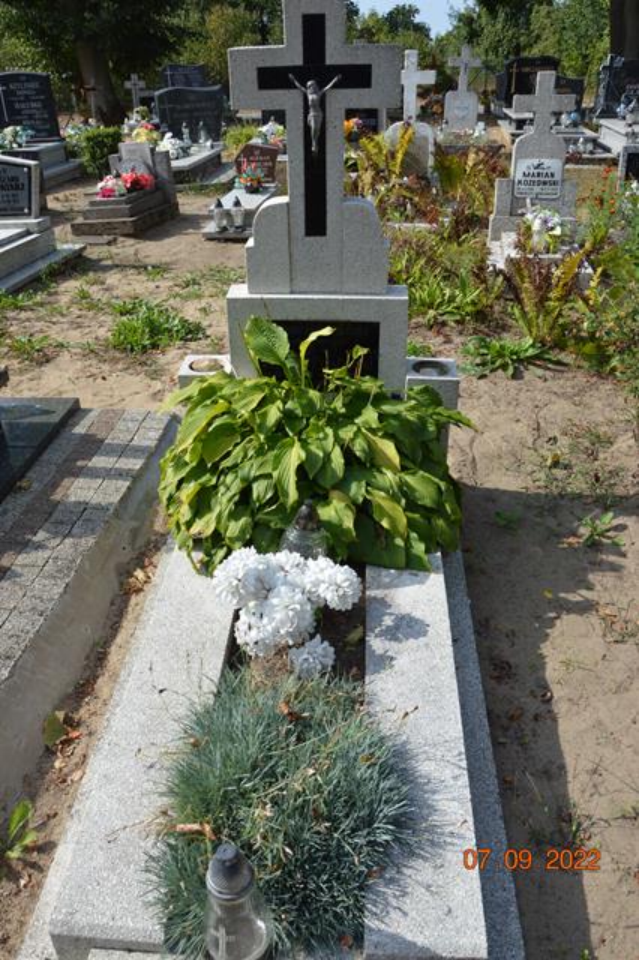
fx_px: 720
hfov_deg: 47.9
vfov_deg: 67.4
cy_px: 480
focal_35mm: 27
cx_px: 320
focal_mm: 18
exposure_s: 1/250
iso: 100
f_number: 8
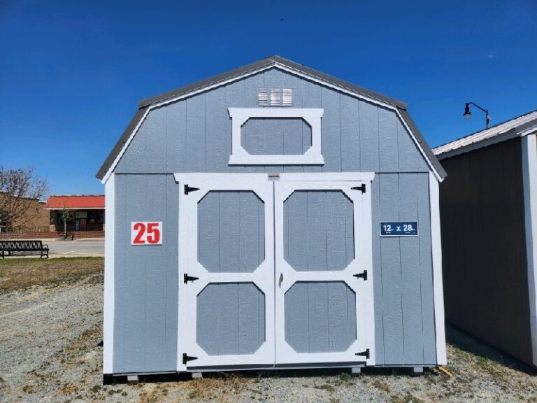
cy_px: 202
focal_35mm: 23
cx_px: 268
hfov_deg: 73.9
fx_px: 357
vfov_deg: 58.9
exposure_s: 1/3333
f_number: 1.8
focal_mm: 5.4
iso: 20
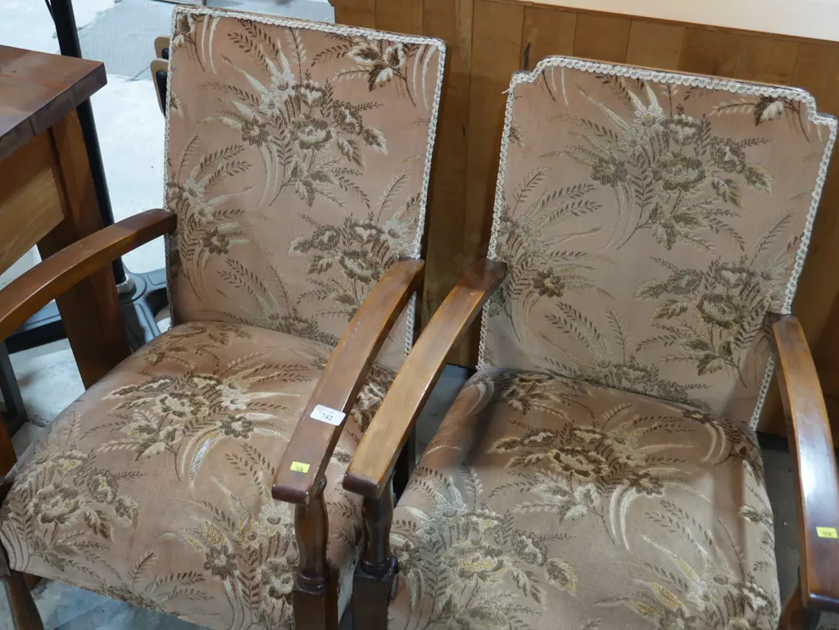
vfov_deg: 36.0
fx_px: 970
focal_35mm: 40
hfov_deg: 46.8
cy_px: 315
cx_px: 420
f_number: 4.4
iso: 1000
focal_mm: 20
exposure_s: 1/60
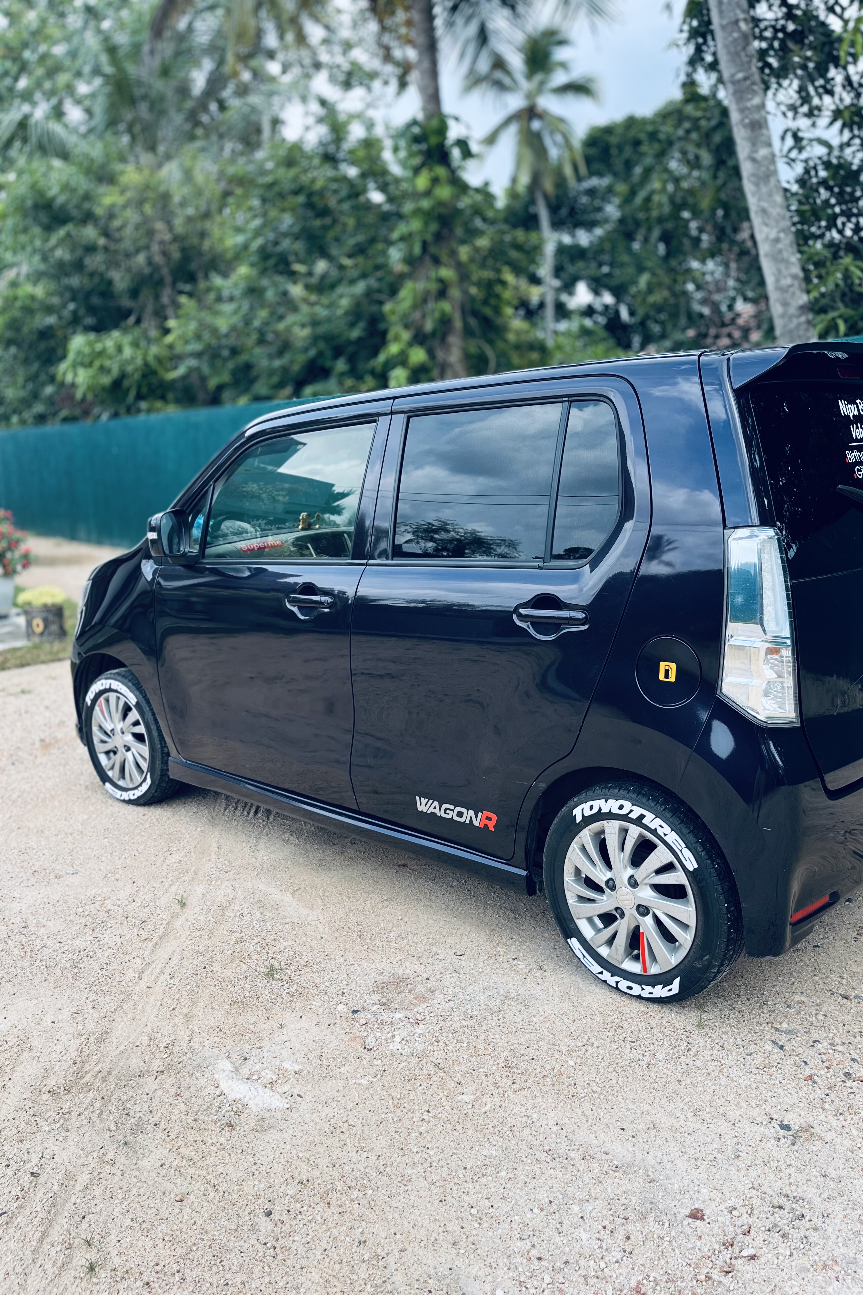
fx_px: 1007
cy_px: 626
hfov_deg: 46.2
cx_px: 501
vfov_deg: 65.5
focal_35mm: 28
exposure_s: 1/1086
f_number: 1.6
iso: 50
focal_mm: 5.1
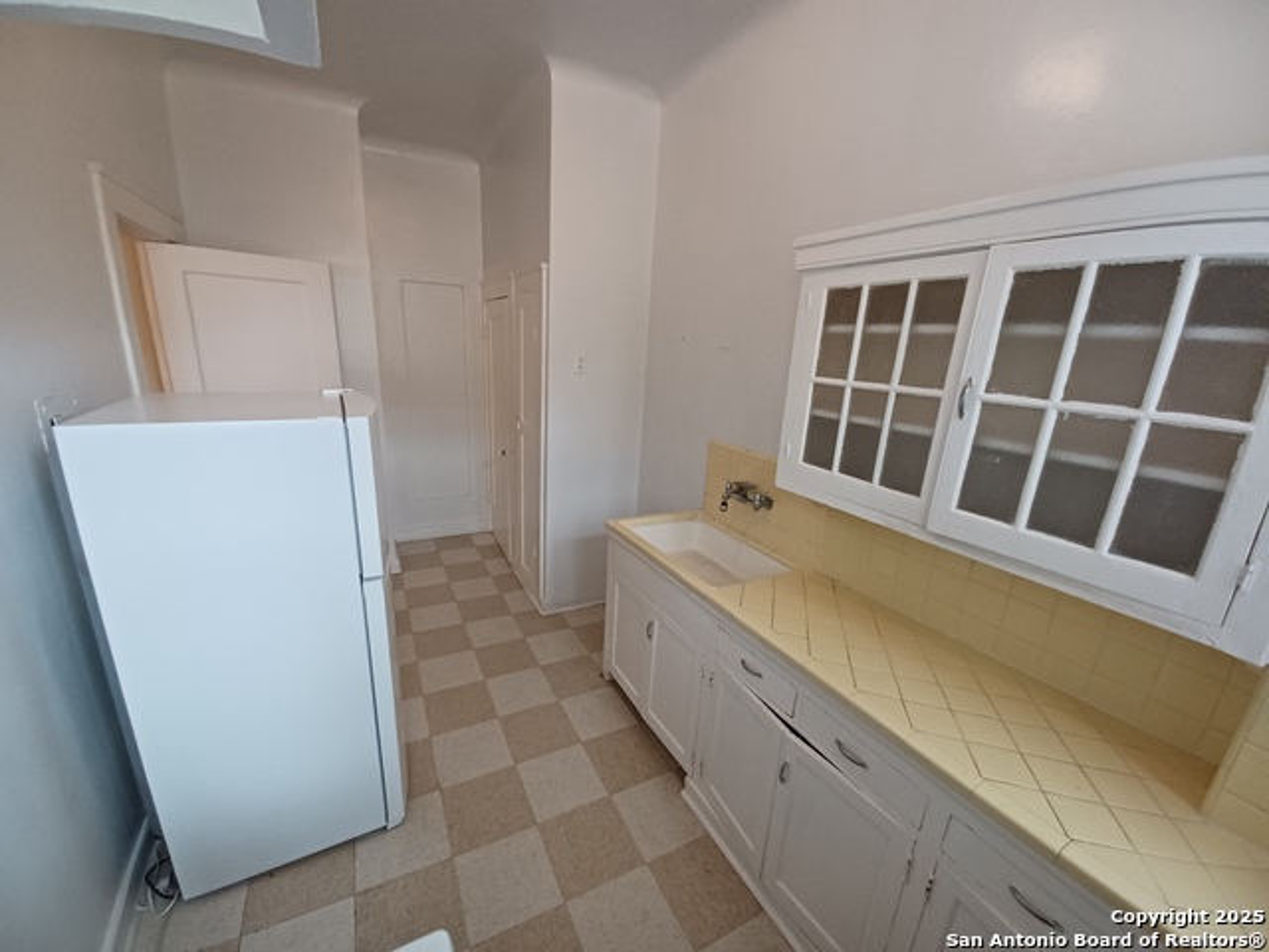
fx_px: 477
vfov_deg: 89.9
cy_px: 476
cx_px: 634
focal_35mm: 13
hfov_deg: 106.2
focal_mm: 1.42
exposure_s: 1/60
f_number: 2.2
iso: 125
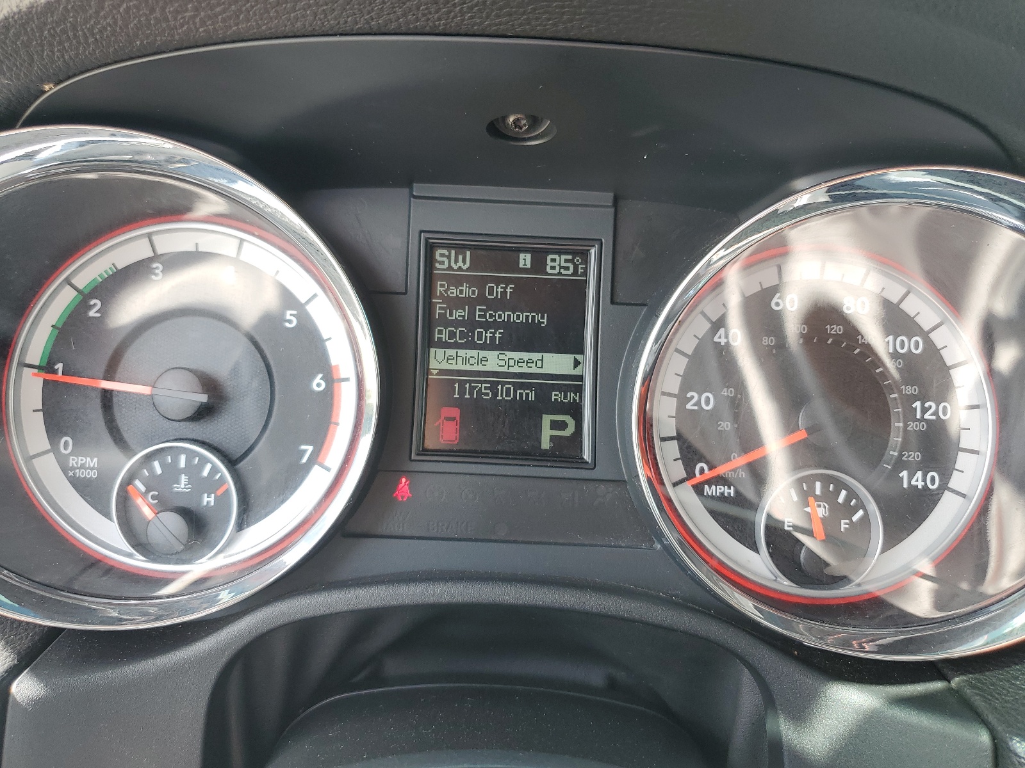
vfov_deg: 53.1
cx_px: 512
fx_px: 770
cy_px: 384
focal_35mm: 26
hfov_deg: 67.3
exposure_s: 1/152
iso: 50
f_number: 1.5
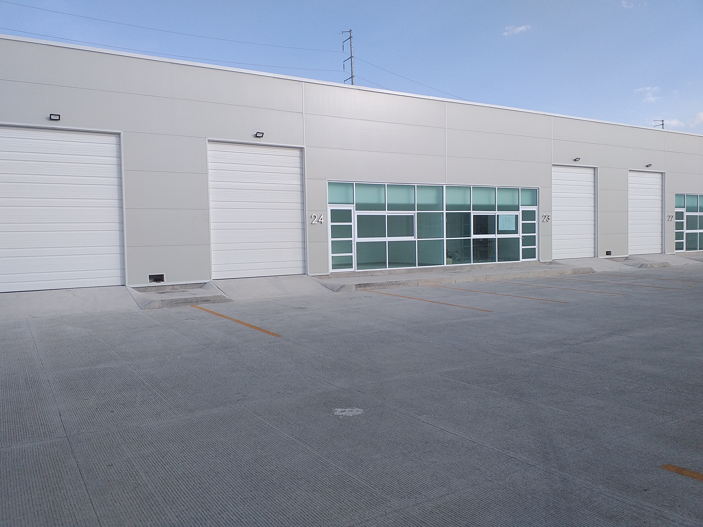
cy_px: 264
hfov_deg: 67.3
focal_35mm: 26
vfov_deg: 53.1
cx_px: 352
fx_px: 528
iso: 40
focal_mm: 3.6
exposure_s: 1/971
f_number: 1.9
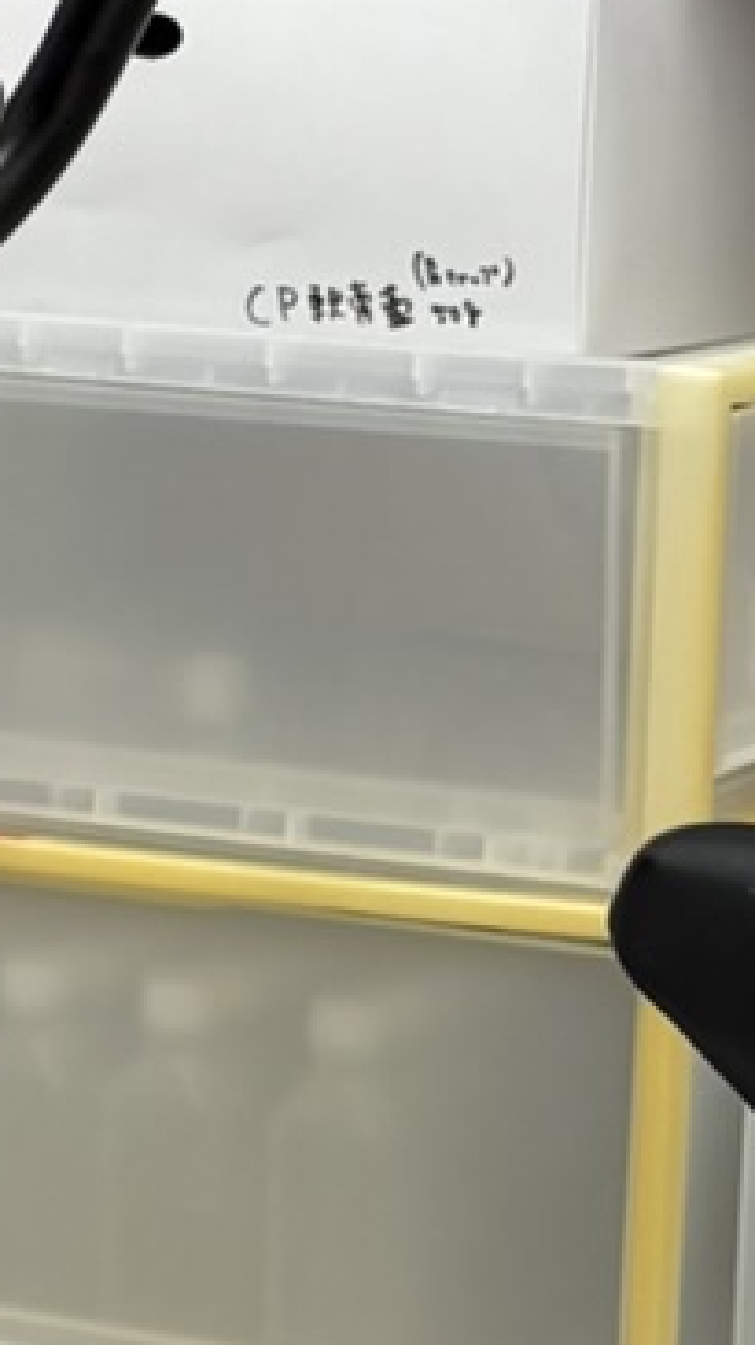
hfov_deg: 7.6
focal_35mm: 159
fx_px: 5665
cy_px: 1242
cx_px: 66
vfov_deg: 13.4
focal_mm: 5.96
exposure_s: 1/60
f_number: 1.6
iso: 100
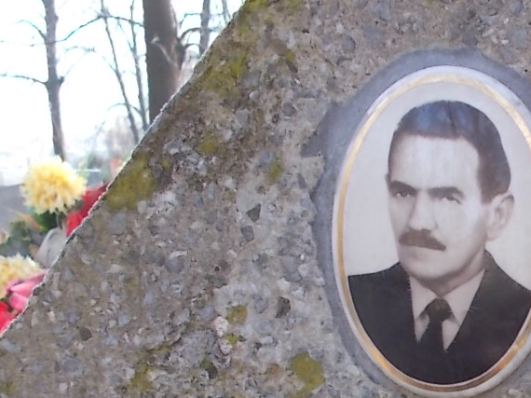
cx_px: 565
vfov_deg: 19.6
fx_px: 1119
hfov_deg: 25.0
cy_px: 391
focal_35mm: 73
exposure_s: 1/80
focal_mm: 4.6
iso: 80
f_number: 3.2
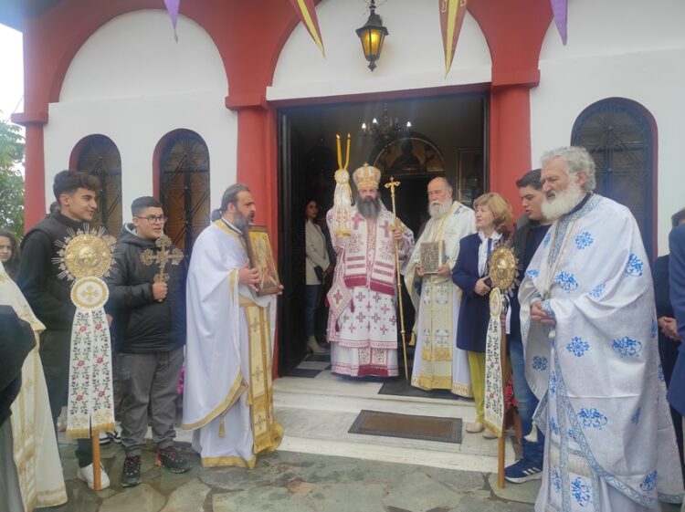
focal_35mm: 25
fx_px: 494
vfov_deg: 54.8
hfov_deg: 69.4
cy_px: 256
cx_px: 342
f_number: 1.89
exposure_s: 1/672
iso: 100
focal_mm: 5.43
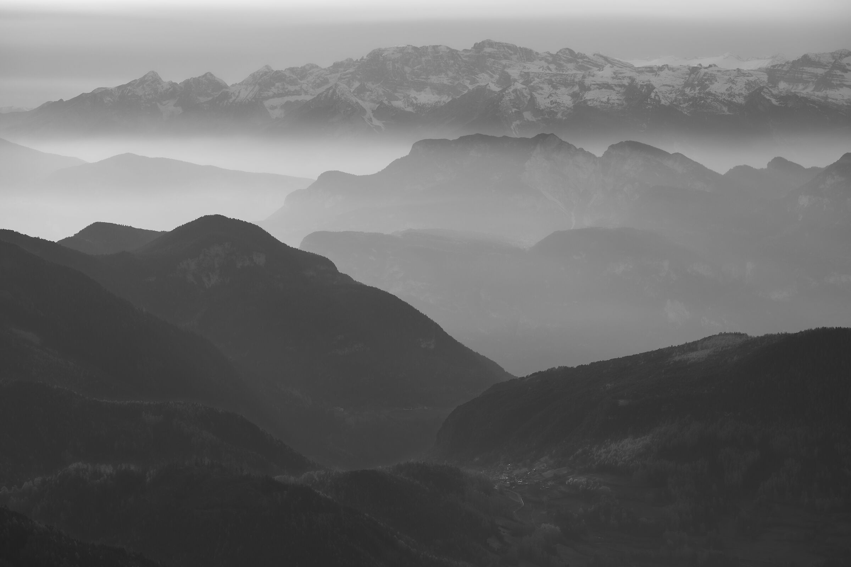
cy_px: 284
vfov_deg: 12.6
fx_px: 2576
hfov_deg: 18.8
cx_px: 426
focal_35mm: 109
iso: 80
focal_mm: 72.7
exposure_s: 1/160
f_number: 7.1
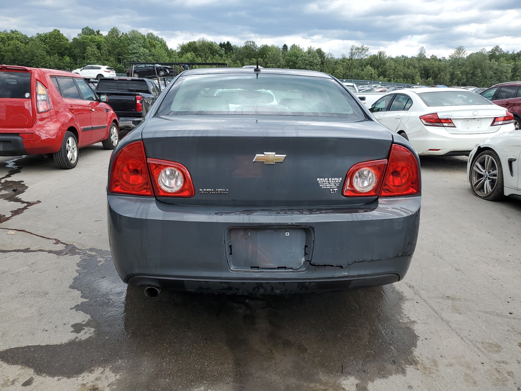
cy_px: 196
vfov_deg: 53.1
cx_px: 260
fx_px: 391
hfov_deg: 67.3
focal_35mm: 26
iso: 50
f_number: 1.5
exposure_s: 1/1111
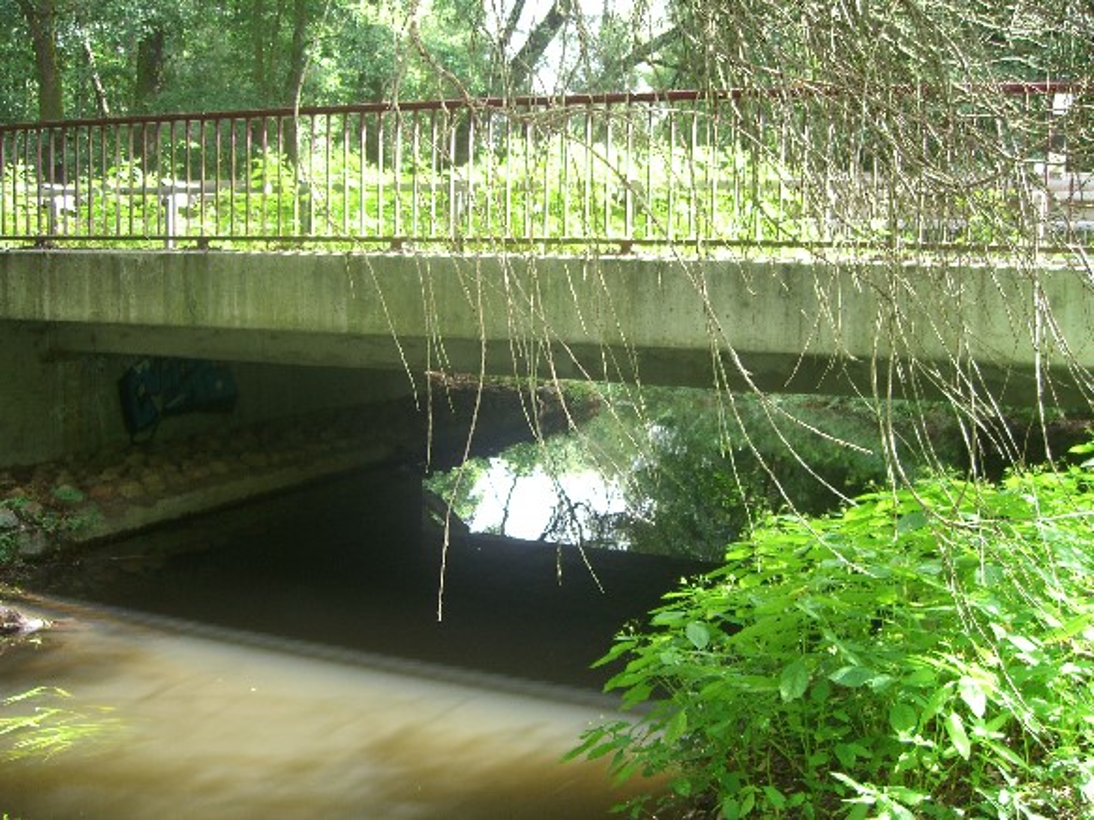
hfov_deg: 49.0
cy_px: 410
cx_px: 547
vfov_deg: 37.7
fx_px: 1201
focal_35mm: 38
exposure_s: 1/100
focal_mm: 7.9
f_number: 2.8
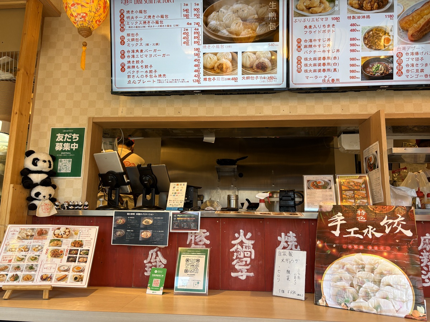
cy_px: 161
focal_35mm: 26
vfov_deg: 53.1
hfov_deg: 67.3
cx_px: 215
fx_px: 323
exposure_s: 1/100
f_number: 1.6
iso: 64
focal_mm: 5.96
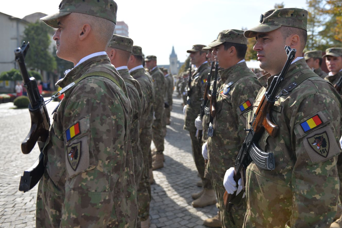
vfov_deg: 39.9
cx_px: 204
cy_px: 92
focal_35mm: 33
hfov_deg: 56.8
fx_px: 314
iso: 200
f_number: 2.8
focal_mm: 27
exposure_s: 1/2500
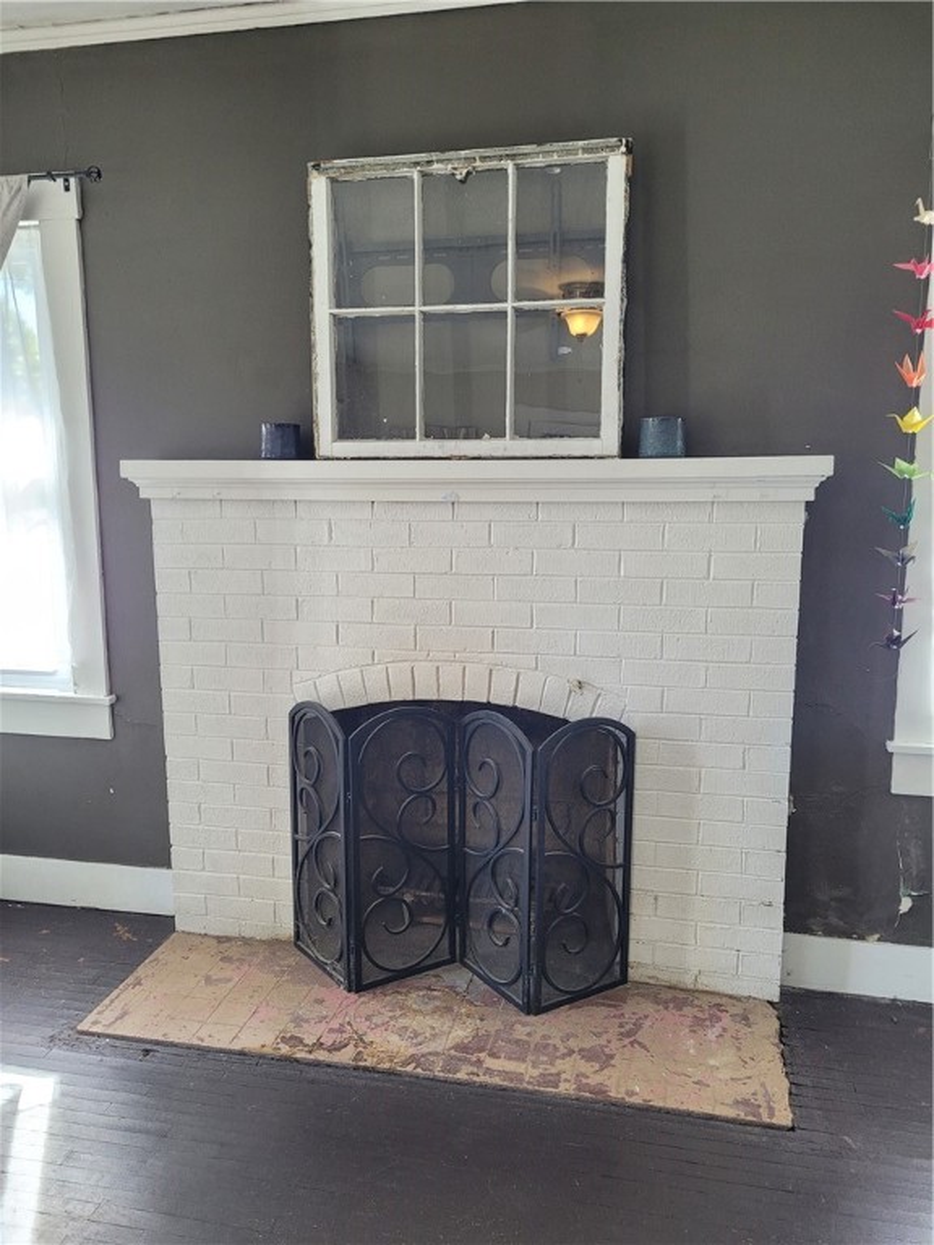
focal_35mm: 26
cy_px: 622
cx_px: 467
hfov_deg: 53.1
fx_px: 935
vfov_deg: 67.3
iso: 250
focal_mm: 5.4
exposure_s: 1/120
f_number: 1.8
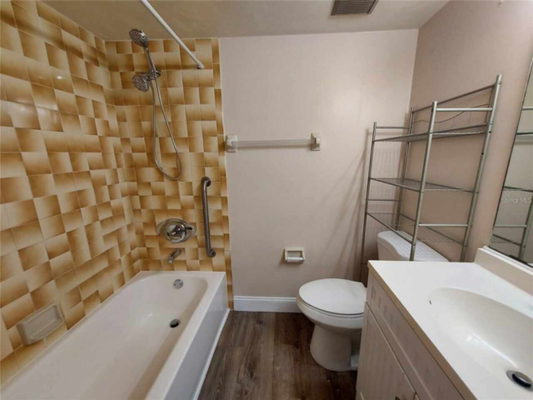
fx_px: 200
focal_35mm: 13
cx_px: 266
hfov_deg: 106.2
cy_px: 200
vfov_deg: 89.9
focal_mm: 1.74
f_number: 2.2
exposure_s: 1/60
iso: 80
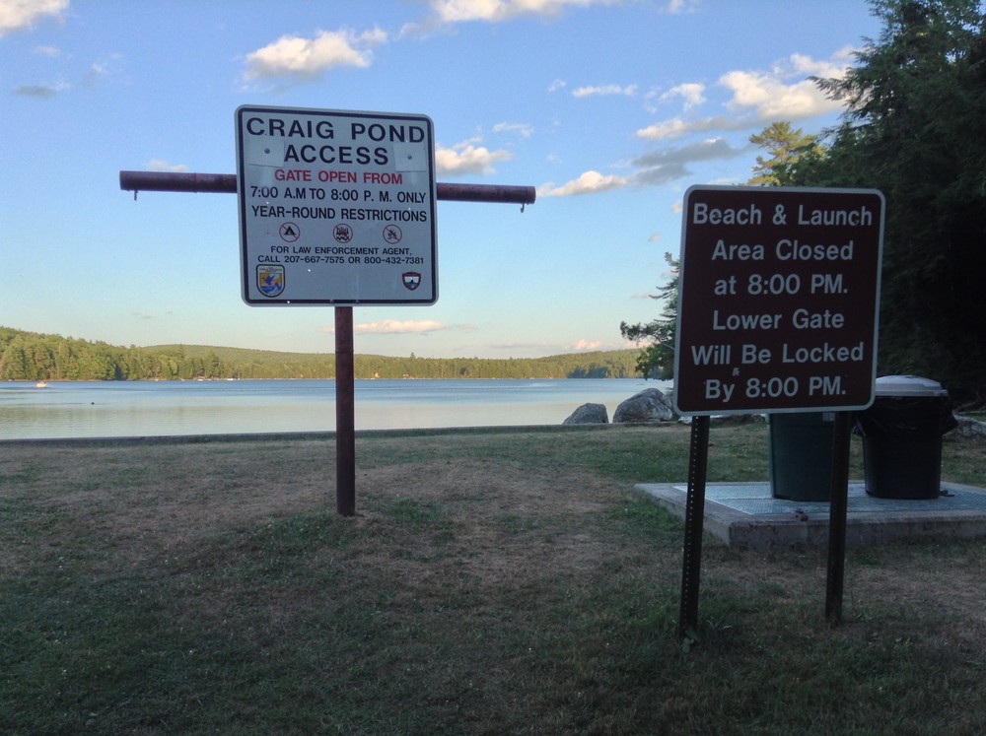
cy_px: 368
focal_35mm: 33
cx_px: 493
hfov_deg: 55.4
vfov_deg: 42.8
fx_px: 939
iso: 25
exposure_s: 1/192
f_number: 2.4
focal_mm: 3.3
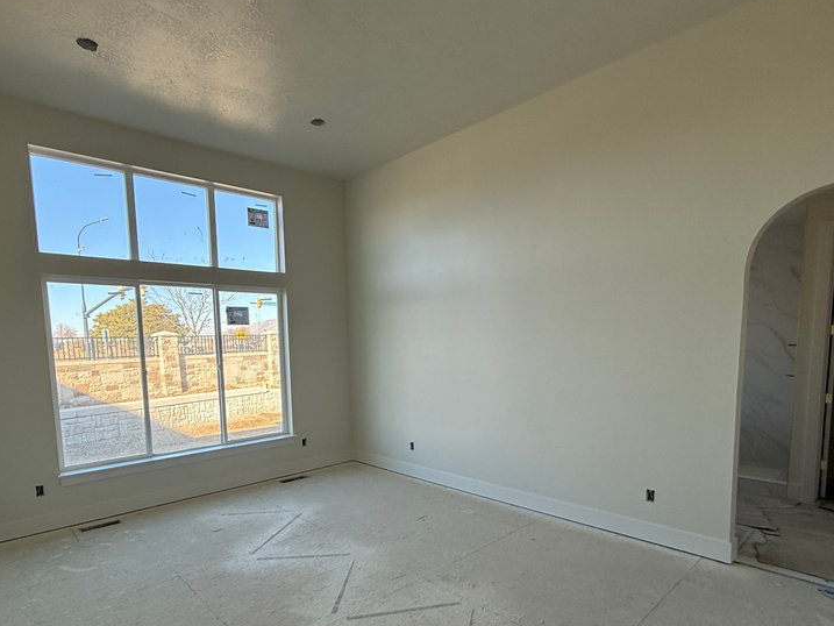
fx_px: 482
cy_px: 393
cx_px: 387
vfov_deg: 65.0
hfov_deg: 81.6
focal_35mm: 20
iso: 64
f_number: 2.2
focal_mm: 2.22
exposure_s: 1/214
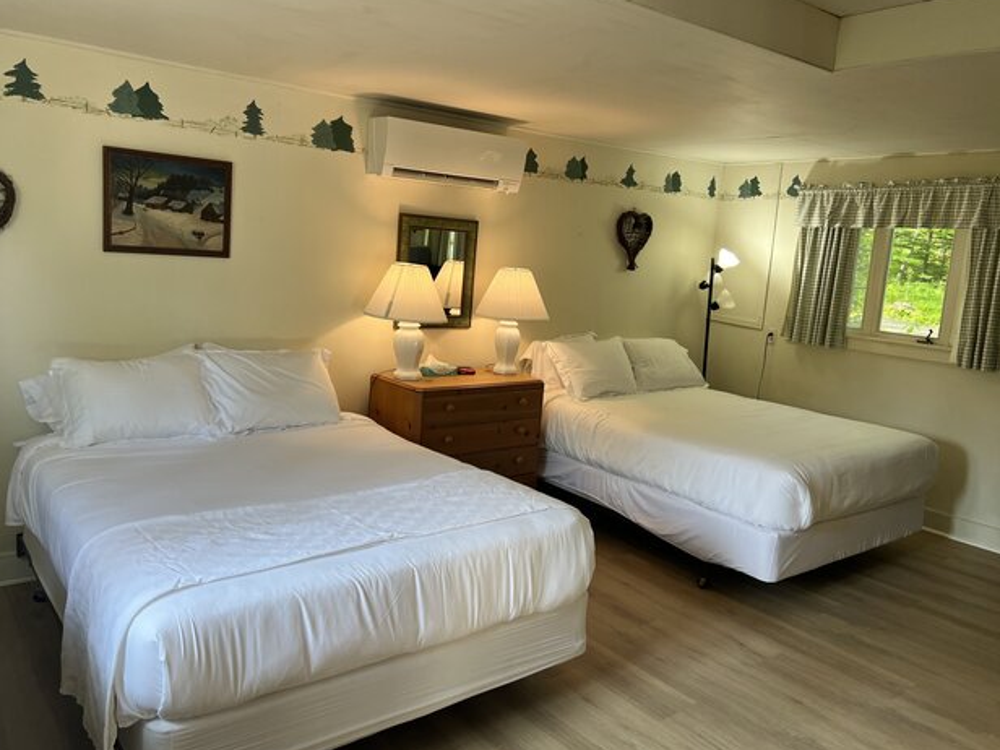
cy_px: 369
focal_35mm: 27
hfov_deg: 65.3
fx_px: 780
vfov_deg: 51.4
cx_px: 494
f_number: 1.5
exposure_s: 1/120
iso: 64
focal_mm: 5.7
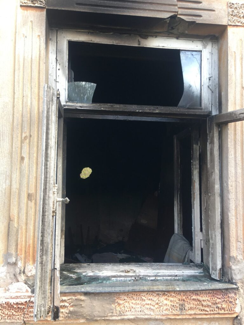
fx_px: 273
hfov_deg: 48.2
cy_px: 162
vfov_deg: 61.7
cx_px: 122
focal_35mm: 29
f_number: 2.2
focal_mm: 4.15
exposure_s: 1/100
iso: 32
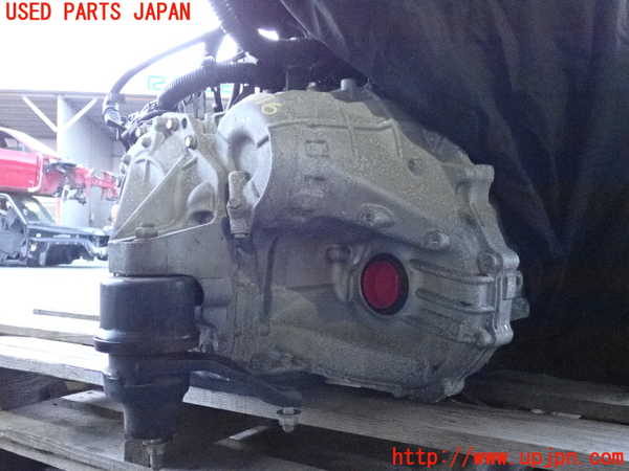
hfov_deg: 51.4
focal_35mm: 36
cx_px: 314
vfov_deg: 39.7
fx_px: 654
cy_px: 236
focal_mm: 6.37
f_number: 2.5
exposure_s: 1/125
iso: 5000
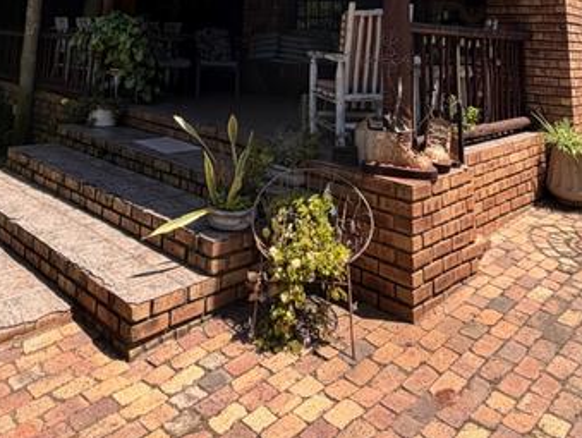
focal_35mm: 33
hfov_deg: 55.2
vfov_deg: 35.4
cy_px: -67
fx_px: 555
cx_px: 256
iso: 40
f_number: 2.2
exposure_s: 1/770
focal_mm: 2.22
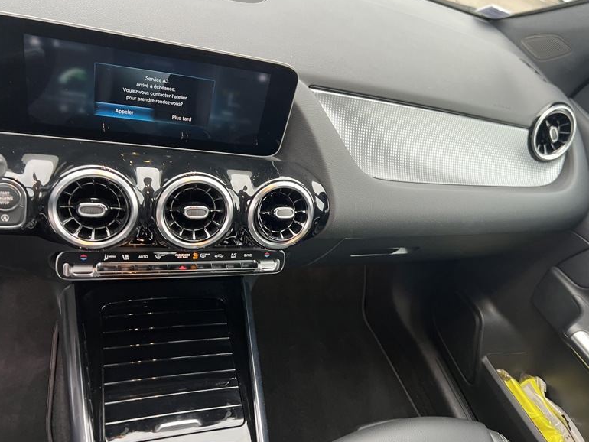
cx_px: 301
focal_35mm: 27
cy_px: 219
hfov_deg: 65.3
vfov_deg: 51.4
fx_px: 460
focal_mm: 5.7
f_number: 1.5
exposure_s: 1/68
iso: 125
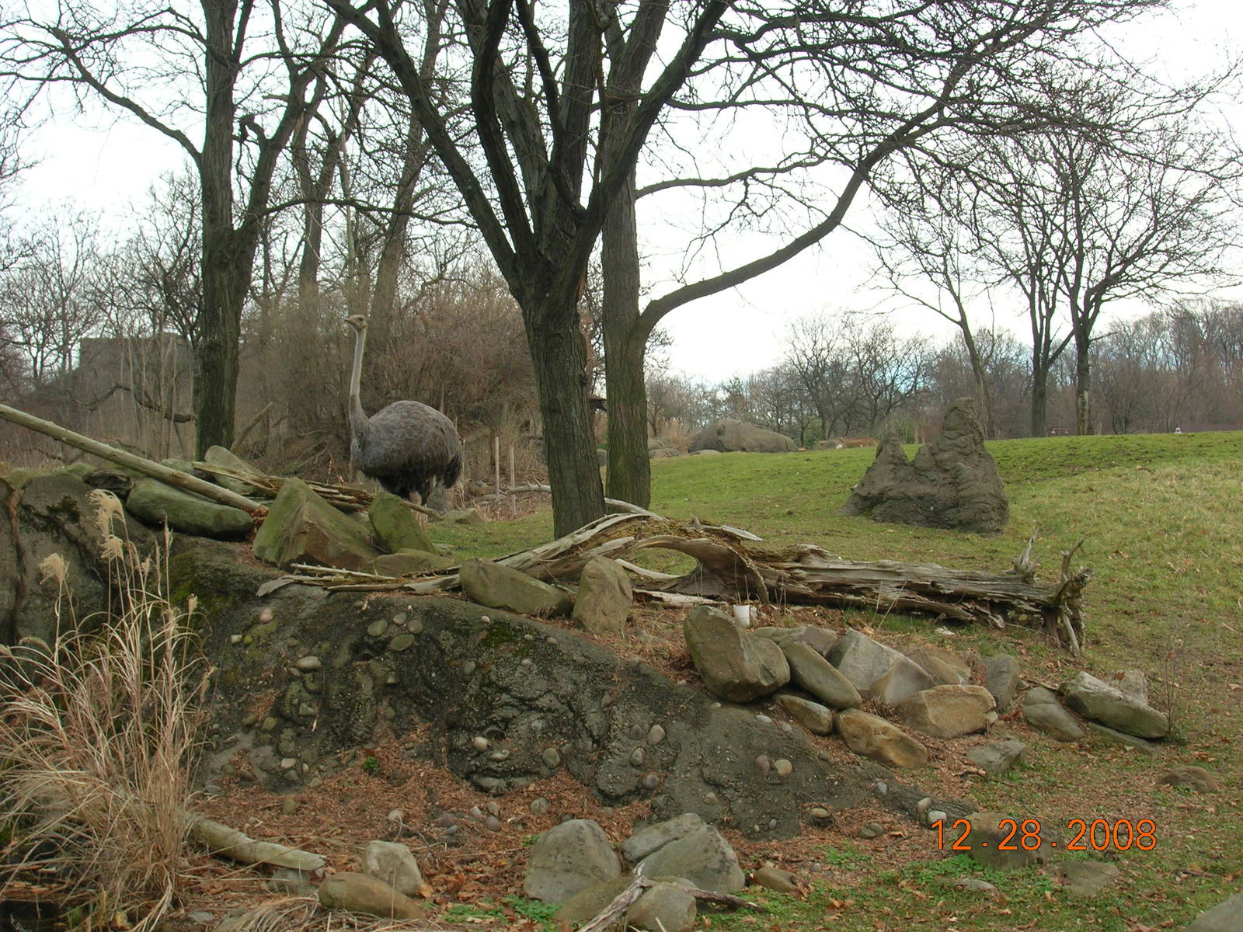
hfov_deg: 41.2
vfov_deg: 31.5
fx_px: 1652
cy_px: 466
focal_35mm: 46
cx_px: 622
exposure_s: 1/53.7
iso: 50
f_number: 5.4
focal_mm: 7.7
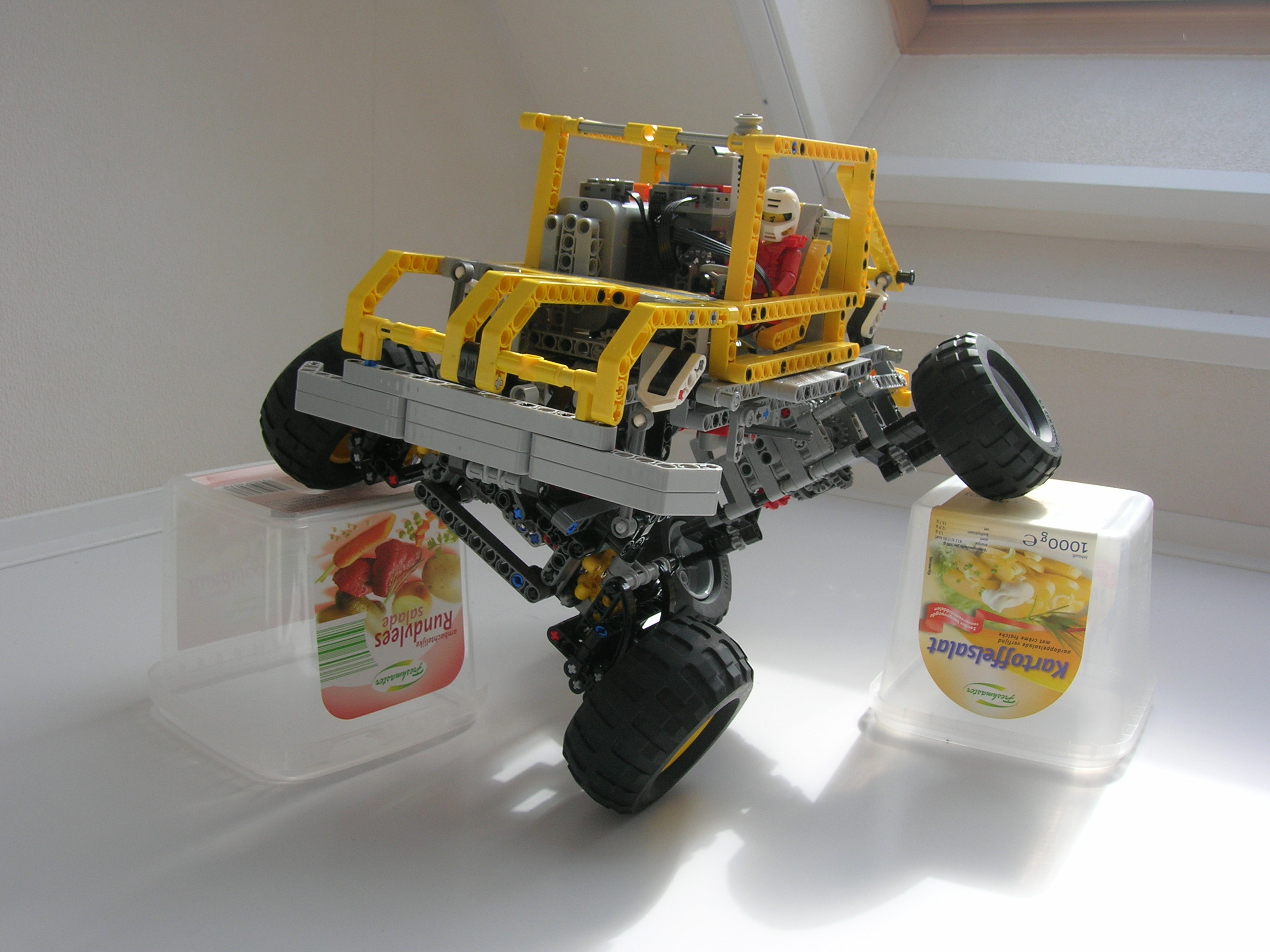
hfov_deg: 54.0
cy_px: 476
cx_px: 635
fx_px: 1247
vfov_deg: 41.8
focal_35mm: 34
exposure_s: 1/67.1
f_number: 4.9
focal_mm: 5.7
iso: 50
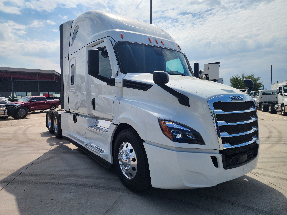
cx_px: 144
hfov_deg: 73.9
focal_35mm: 23
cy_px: 108
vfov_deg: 58.9
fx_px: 191
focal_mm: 6.4
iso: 12
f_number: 1.8
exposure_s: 1/2283
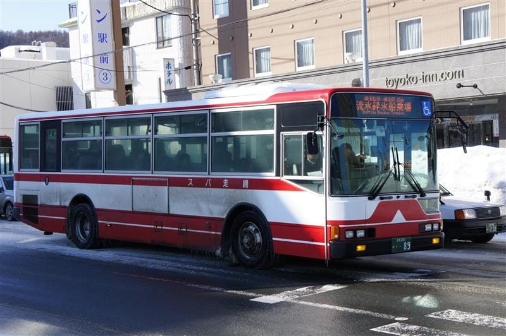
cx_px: 253
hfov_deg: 33.4
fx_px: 843
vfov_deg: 22.6
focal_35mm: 60
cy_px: 168
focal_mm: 40
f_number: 13
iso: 200
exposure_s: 1/125
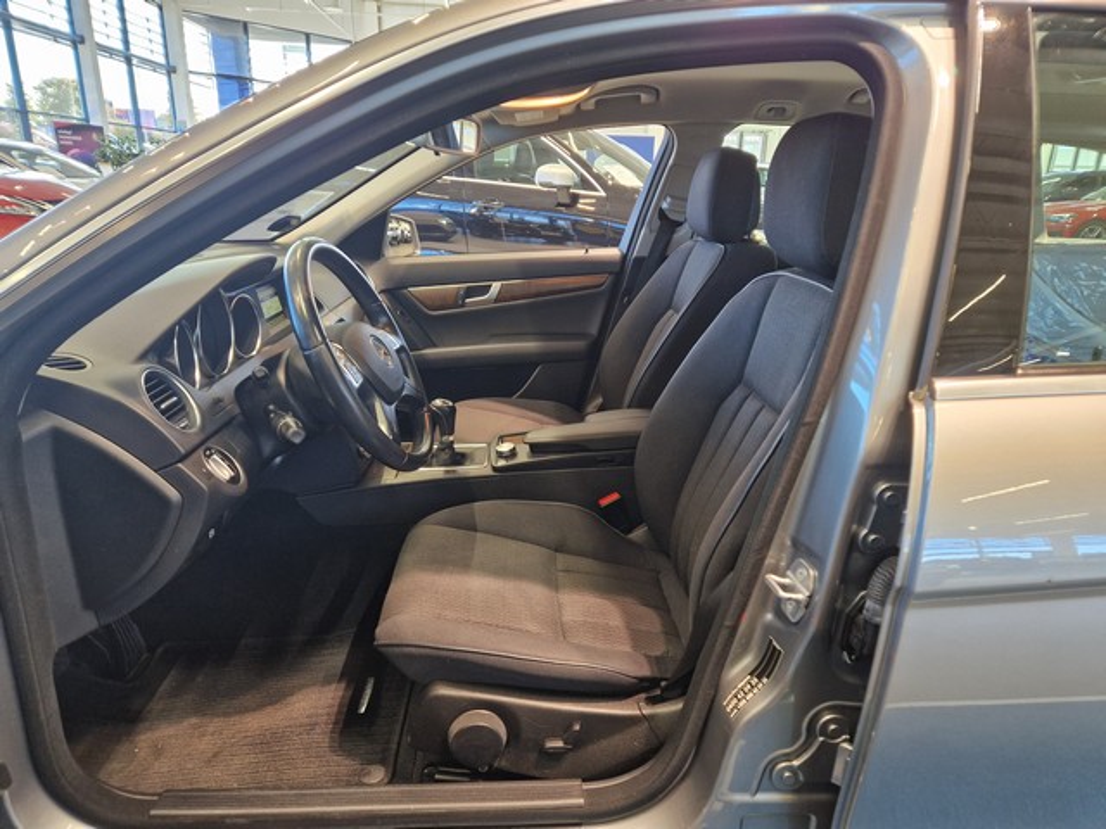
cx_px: 553
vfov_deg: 58.9
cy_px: 414
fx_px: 735
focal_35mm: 23
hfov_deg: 73.9
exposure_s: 1/100
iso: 200
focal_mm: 5.4
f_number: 1.8
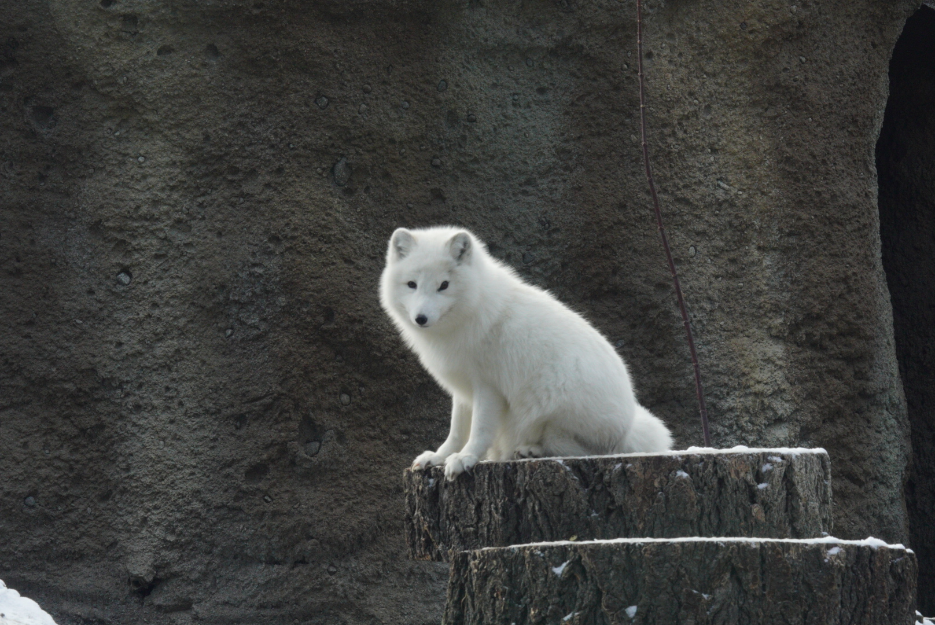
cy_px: 312
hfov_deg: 15.2
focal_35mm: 135
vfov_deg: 10.2
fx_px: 3509
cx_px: 468
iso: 1250
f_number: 16
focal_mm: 90
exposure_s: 1/160
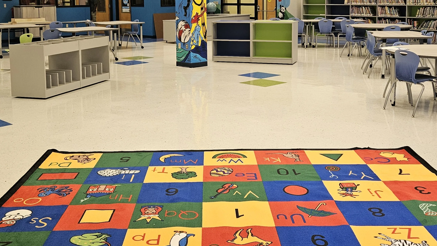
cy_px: 45
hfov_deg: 46.4
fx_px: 510
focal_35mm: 44
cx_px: 216
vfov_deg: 26.5
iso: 100
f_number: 1.8
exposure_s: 1/120
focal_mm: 5.4
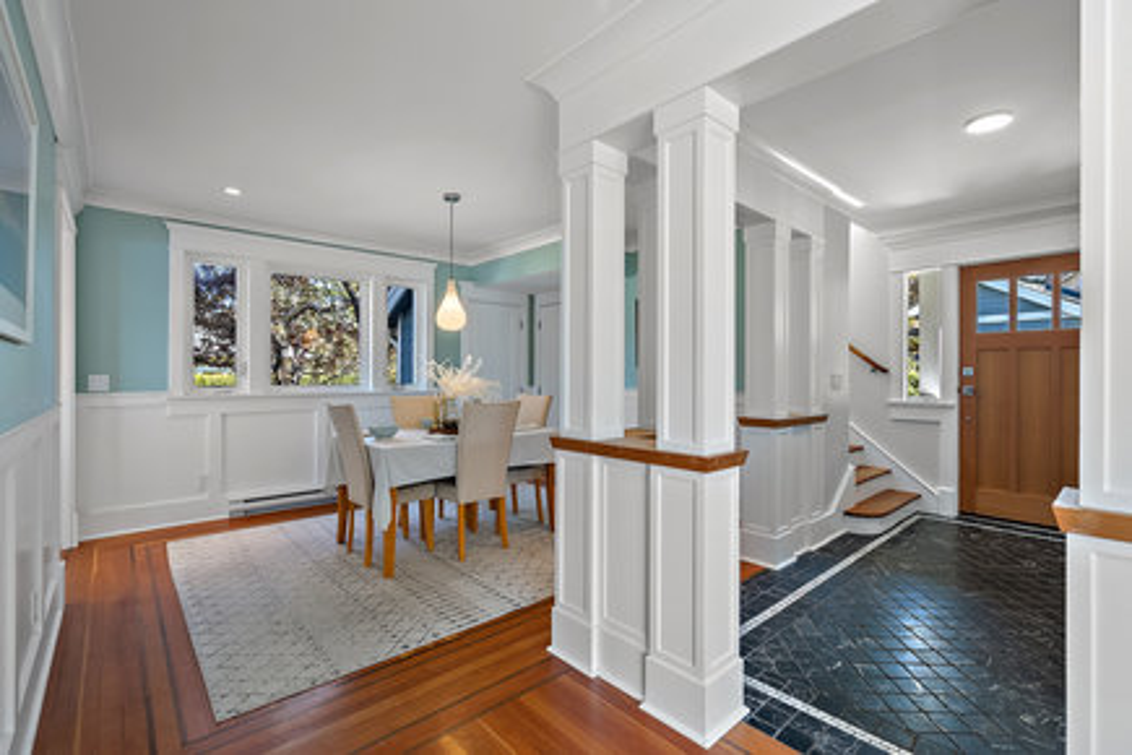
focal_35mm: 16
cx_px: 566
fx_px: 503
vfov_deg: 73.7
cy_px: 378
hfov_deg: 96.7
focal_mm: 16
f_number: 7.1
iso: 320
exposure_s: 1/5
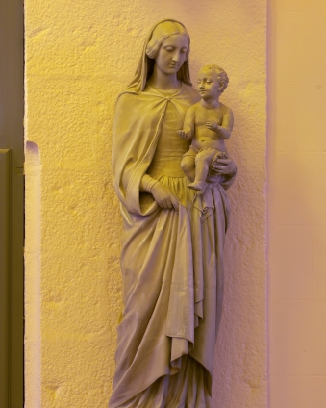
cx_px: 163
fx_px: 2666
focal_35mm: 221
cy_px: 232
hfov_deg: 7.0
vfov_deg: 8.7
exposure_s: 1
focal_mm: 130
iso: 100
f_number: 11
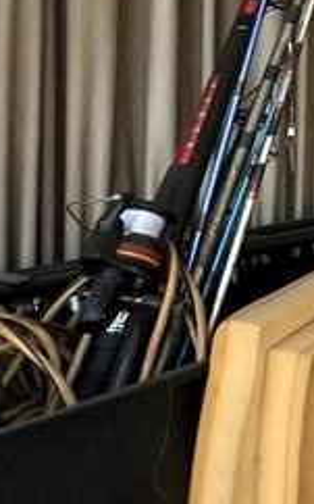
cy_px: -46
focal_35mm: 91
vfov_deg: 21.7
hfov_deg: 8.3
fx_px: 1247
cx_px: 1231
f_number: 1.8
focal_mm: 1.57
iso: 32
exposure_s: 1/99
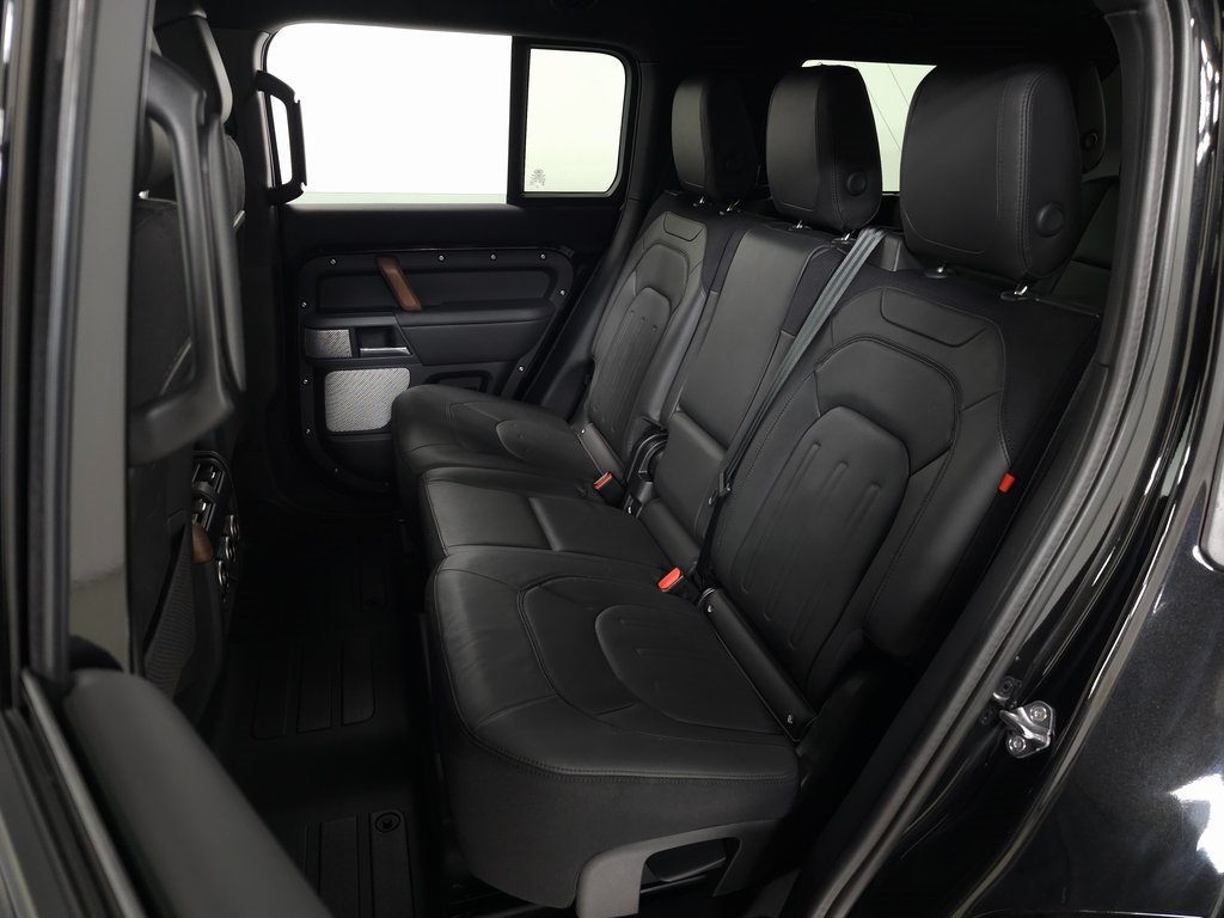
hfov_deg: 73.9
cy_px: 459
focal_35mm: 23
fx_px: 813
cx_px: 612
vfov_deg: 58.9
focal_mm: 6.3
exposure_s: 1/60
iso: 250
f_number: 1.7
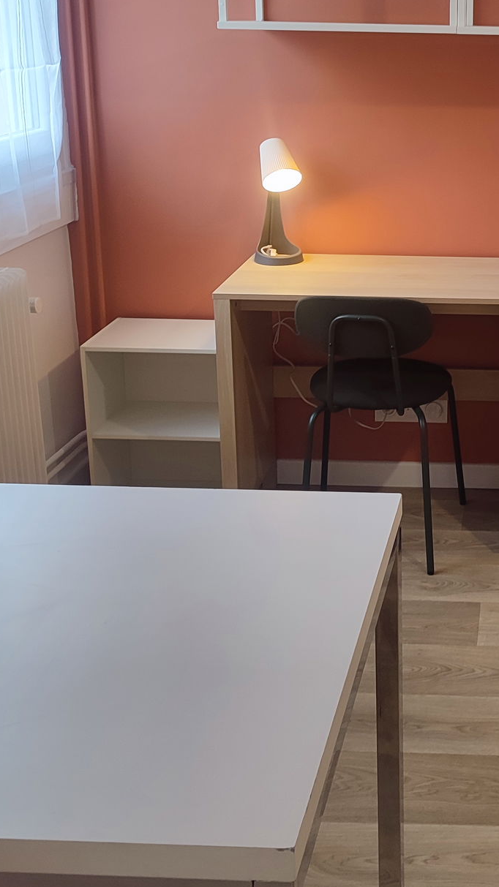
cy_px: 279
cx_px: 518
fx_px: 1082
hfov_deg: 24.6
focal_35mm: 46
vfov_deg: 43.8
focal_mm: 5.89
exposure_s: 1/33
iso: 89
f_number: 1.89
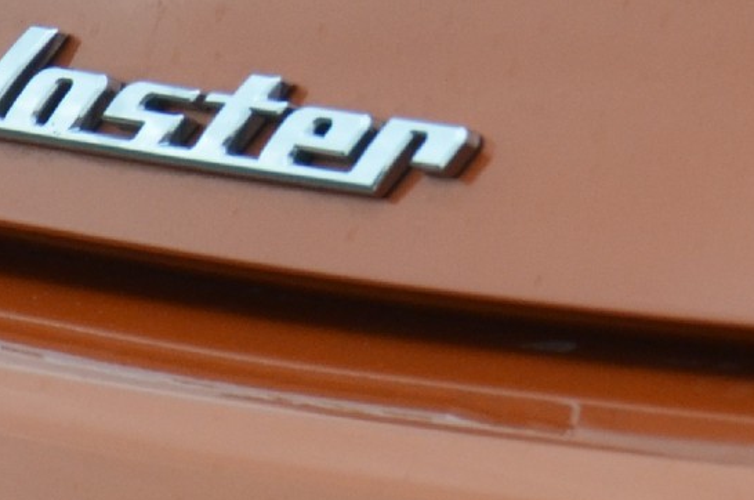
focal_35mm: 1374
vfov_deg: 1.0
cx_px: 594
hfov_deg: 1.5
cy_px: -206
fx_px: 28727
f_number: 5.6
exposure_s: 1/640
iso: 800
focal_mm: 200
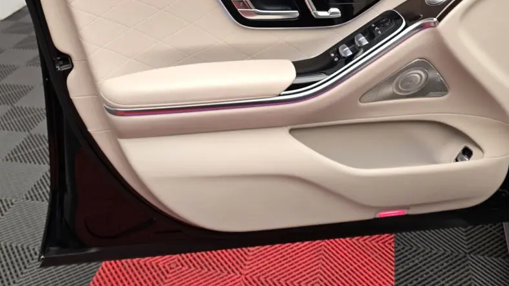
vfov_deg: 24.1
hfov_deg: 44.6
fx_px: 621
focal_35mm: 46
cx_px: 238
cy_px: -38
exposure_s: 1/54
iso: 80
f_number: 1.7
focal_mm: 6.3
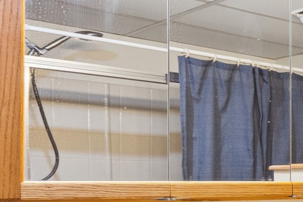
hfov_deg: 18.1
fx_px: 538
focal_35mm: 64
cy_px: 171
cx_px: 632
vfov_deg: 20.9
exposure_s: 1/5
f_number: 6.3
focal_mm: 10
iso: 100
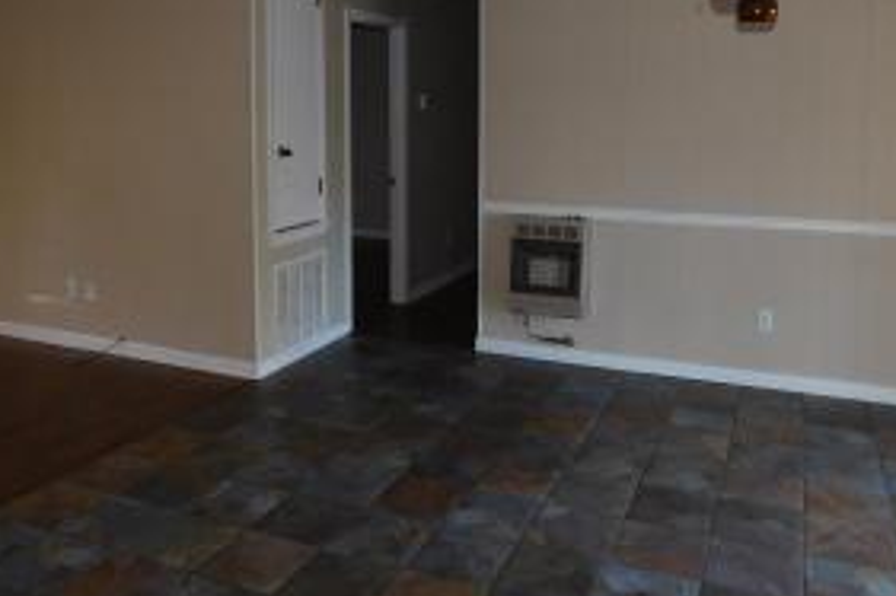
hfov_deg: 55.8
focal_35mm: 34
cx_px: 445
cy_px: 156
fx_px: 846
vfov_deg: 38.0
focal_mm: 4
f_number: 3
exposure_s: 1/30
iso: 200
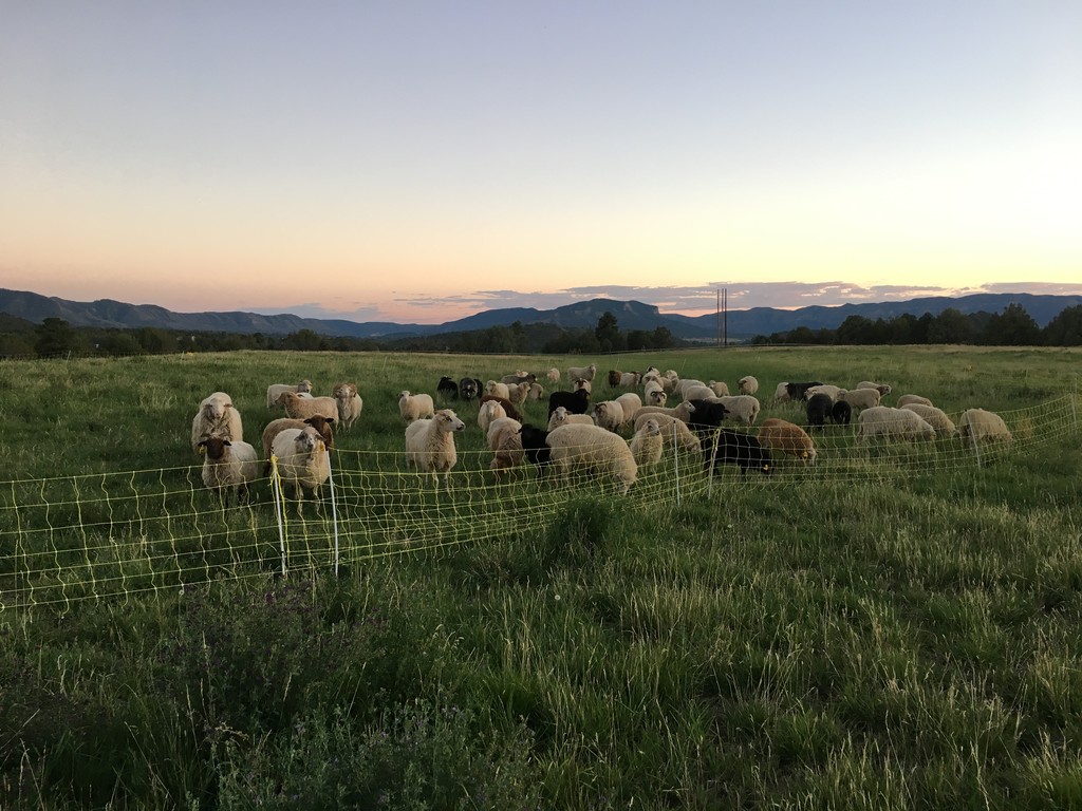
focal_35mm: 29
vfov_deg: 48.2
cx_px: 541
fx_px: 906
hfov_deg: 61.7
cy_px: 406
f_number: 2.2
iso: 25
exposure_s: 1/30
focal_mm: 4.15
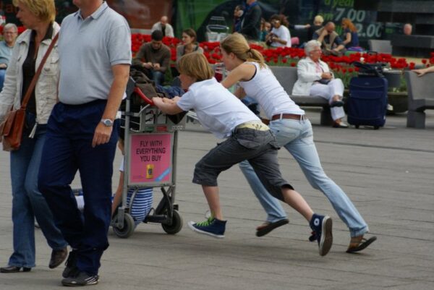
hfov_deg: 10.2
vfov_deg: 6.8
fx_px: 2443
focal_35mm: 202
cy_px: 145
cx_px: 217
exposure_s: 1/320
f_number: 9
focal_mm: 135
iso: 100
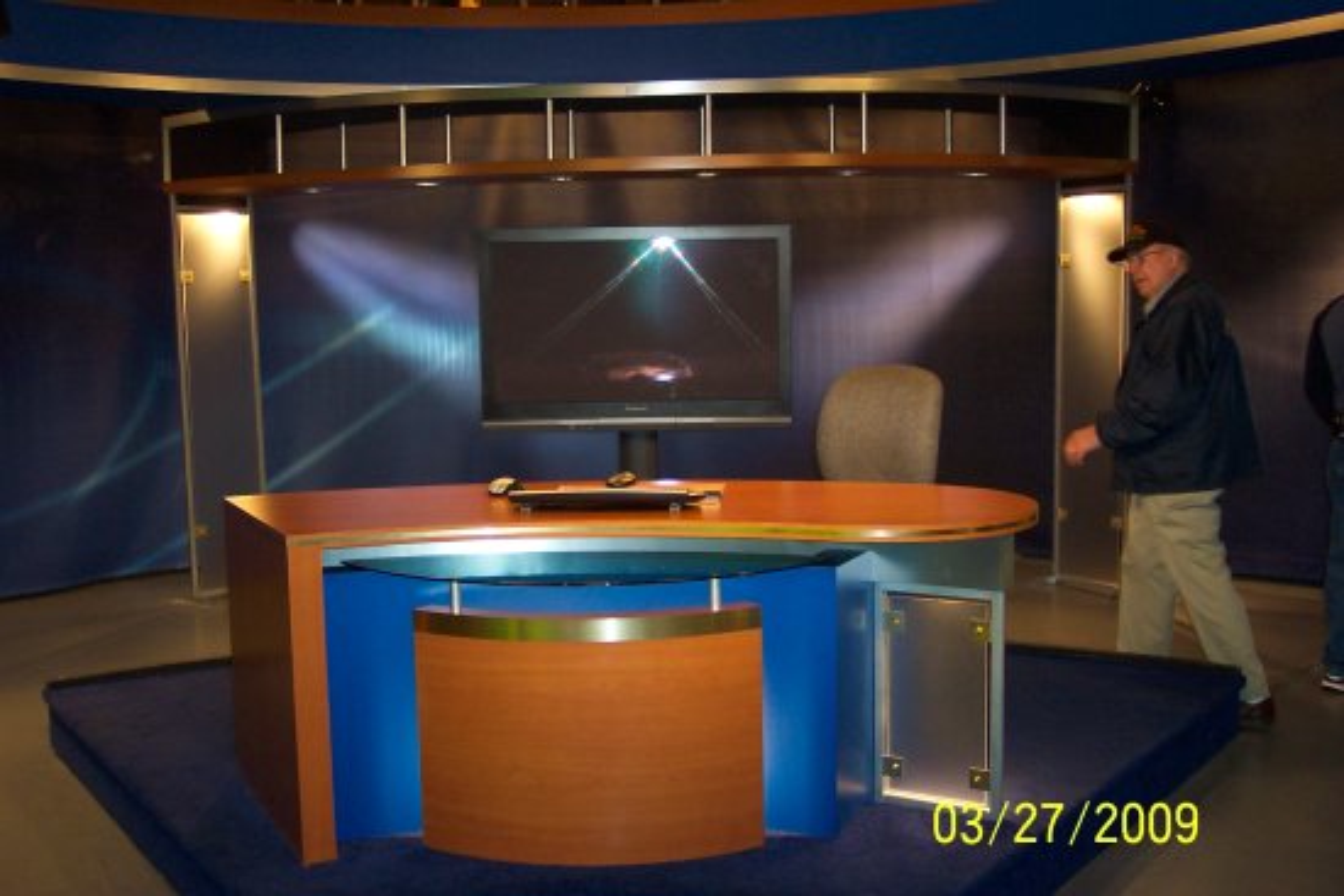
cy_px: 448
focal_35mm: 38
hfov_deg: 50.7
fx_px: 1419
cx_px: 672
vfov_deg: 35.1
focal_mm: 8
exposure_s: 1/30
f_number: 2.8
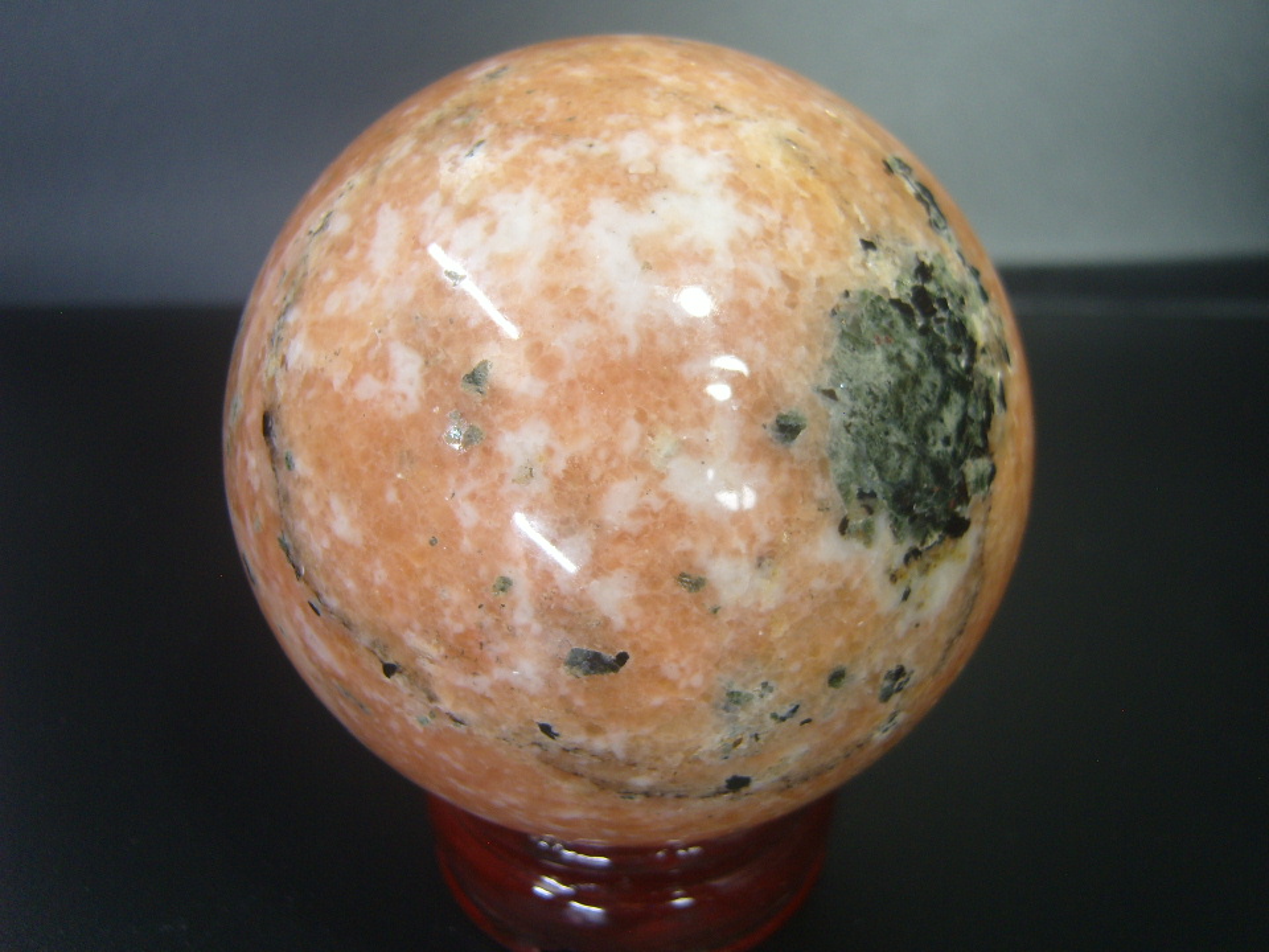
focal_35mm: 35
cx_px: 634
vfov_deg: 40.7
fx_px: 1283
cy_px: 476
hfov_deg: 52.6
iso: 80
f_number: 2.8
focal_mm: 7.4
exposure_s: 1/90
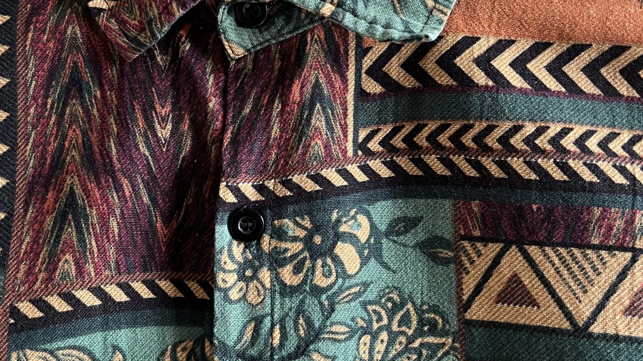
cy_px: 95
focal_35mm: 49
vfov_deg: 24.2
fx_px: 835
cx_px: 261
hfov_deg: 41.9
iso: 125
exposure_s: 1/95
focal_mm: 5.7
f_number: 1.5
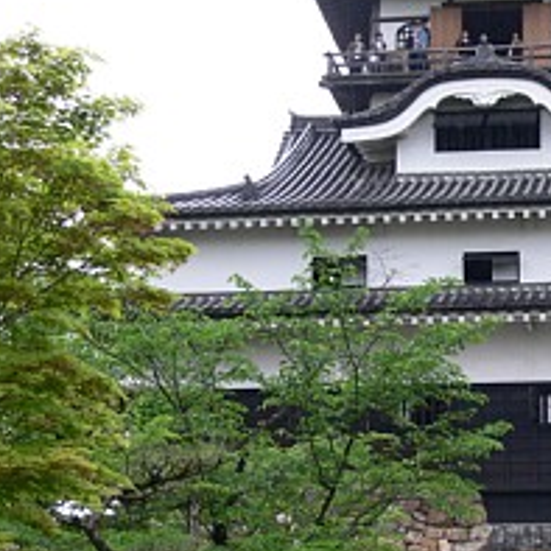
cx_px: 515
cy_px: 243
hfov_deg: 18.0
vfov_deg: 18.3
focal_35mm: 95
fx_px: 1711
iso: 80
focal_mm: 11.3
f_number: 4
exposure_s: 1/60
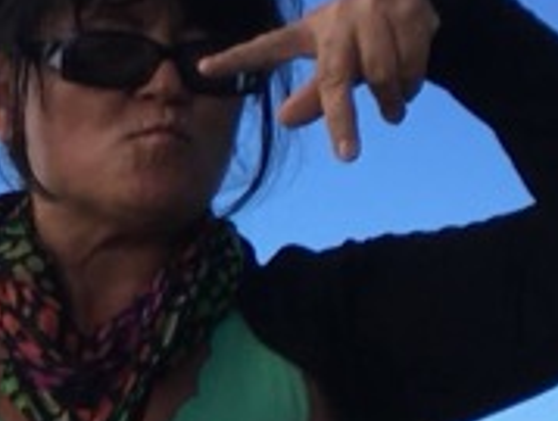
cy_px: 748
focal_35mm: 194
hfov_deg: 9.6
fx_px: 3134
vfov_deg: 7.5
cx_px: -505
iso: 25
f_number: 2.2
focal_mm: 4.15
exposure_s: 1/1451
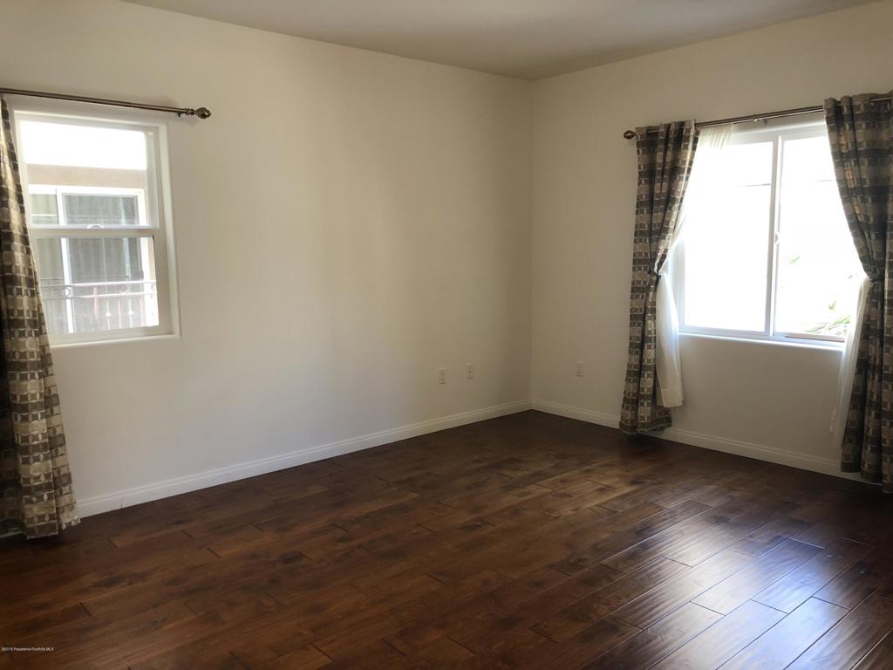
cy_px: 335
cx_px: 446
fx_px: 722
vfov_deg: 49.7
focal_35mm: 28
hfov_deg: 63.4
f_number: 1.8
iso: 32
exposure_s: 1/30
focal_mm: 4
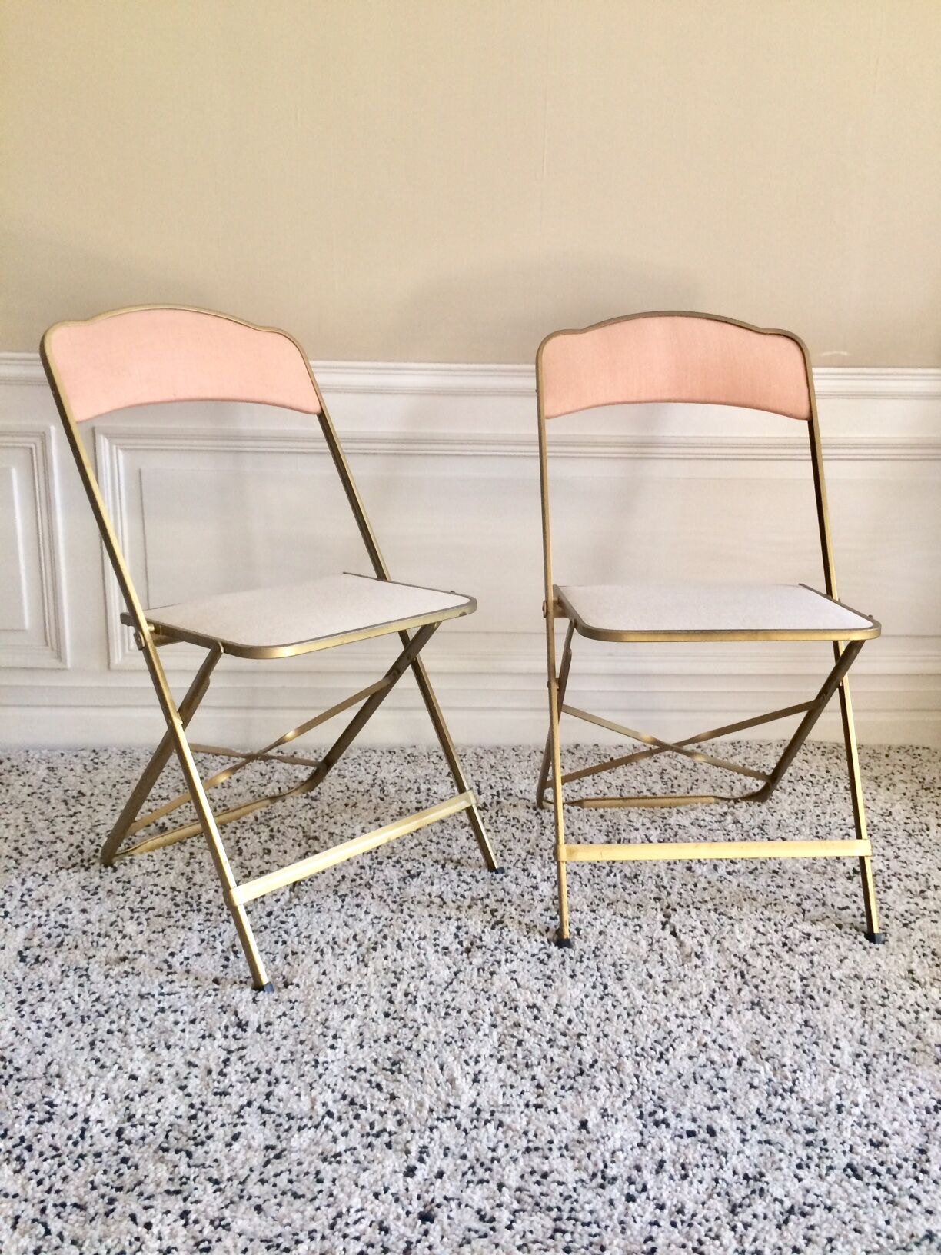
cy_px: 628
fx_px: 1051
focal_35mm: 29
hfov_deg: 48.2
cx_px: 470
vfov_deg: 61.7
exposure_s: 1/33
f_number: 2.2
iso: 64
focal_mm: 4.15
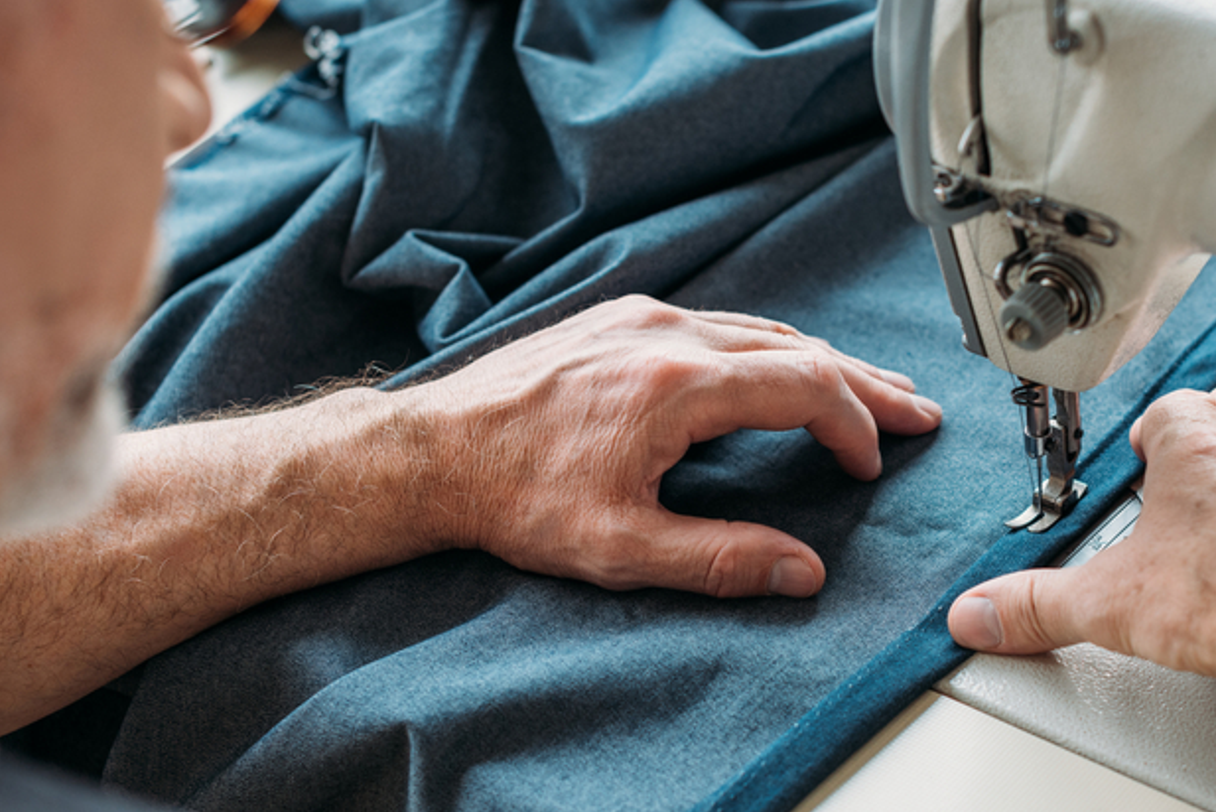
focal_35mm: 81
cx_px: 760
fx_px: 2737
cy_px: 509
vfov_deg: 16.9
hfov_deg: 25.0
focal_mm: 50
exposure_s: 1/250
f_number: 3.5
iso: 160
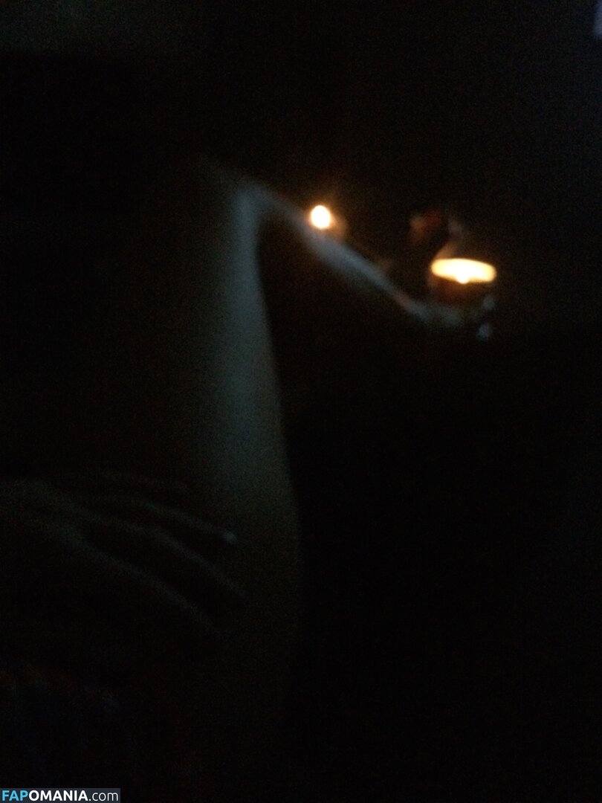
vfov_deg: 61.7
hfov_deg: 48.2
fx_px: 672
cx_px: 301
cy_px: 402
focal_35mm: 29
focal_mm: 4.15
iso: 2000
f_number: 2.2
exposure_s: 1/15
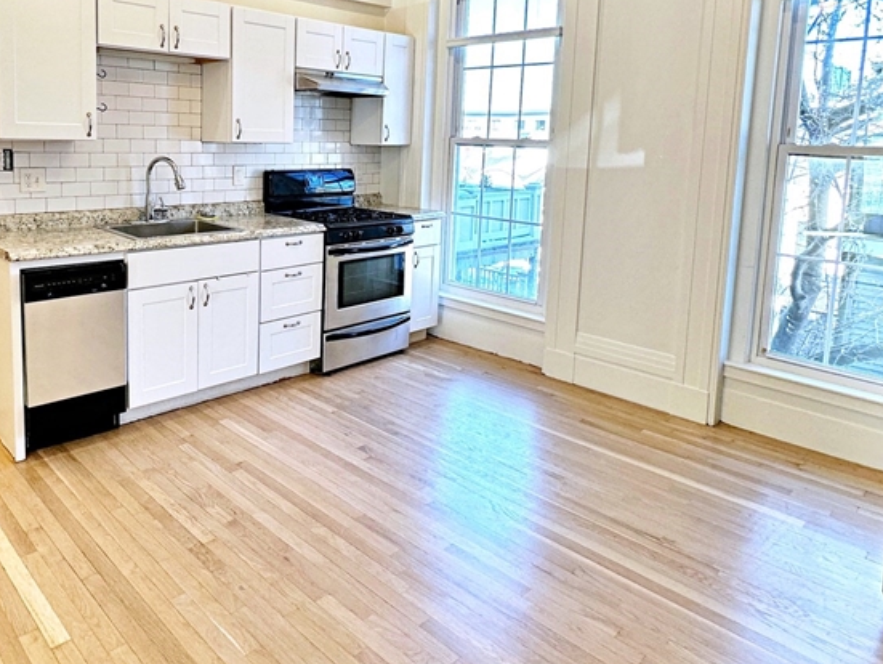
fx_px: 664
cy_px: 210
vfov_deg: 51.9
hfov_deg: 65.9
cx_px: 312
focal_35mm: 26
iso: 64
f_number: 2.2
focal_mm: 2.22
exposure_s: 1/120
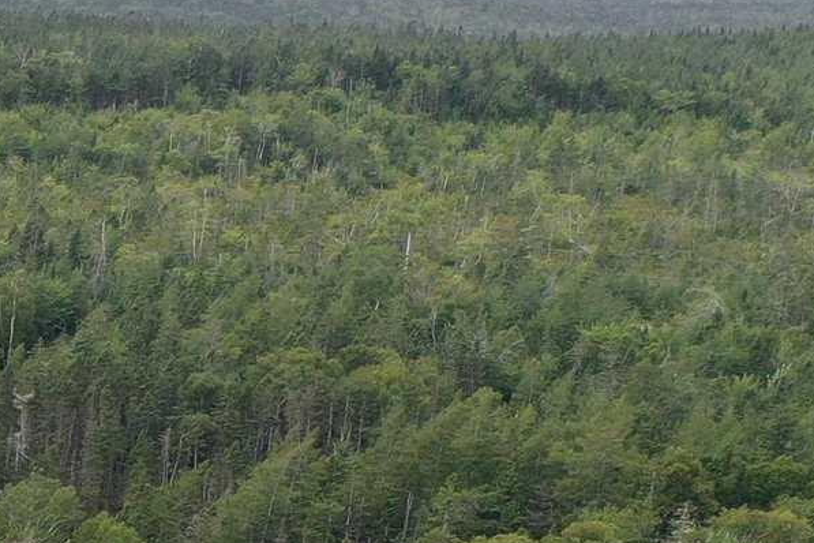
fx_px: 3256
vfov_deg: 9.2
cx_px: -1009
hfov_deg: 12.0
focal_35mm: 144
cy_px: 909
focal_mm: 10.26
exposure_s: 1/100
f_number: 3.5
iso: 100
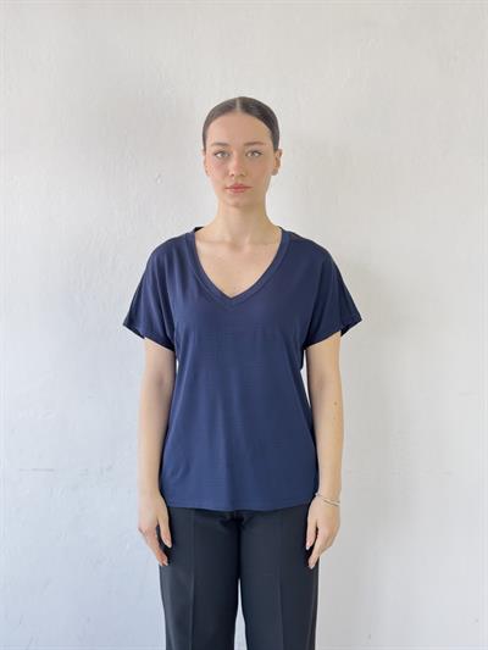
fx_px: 902
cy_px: 325
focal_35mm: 48
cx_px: 244
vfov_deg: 39.6
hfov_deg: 30.3
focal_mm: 6.76
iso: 125
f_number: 1.78
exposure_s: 1/100
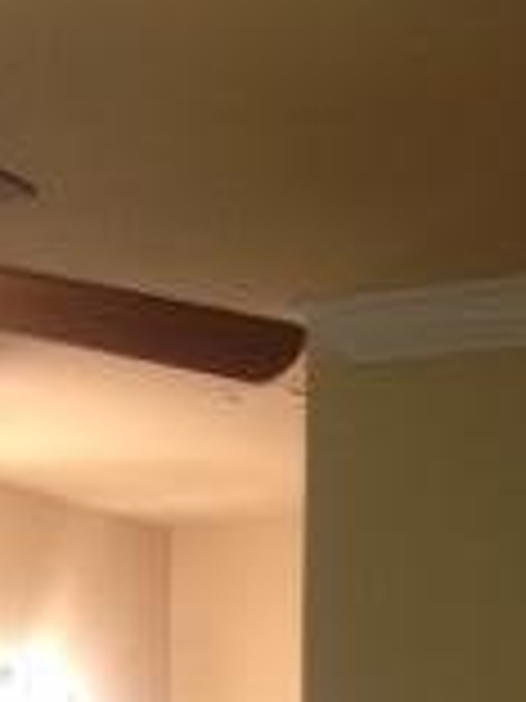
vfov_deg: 13.0
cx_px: 211
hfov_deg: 11.0
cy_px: 1323
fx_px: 2735
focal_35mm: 135
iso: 100
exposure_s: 1/20
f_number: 2.4
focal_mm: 4.12
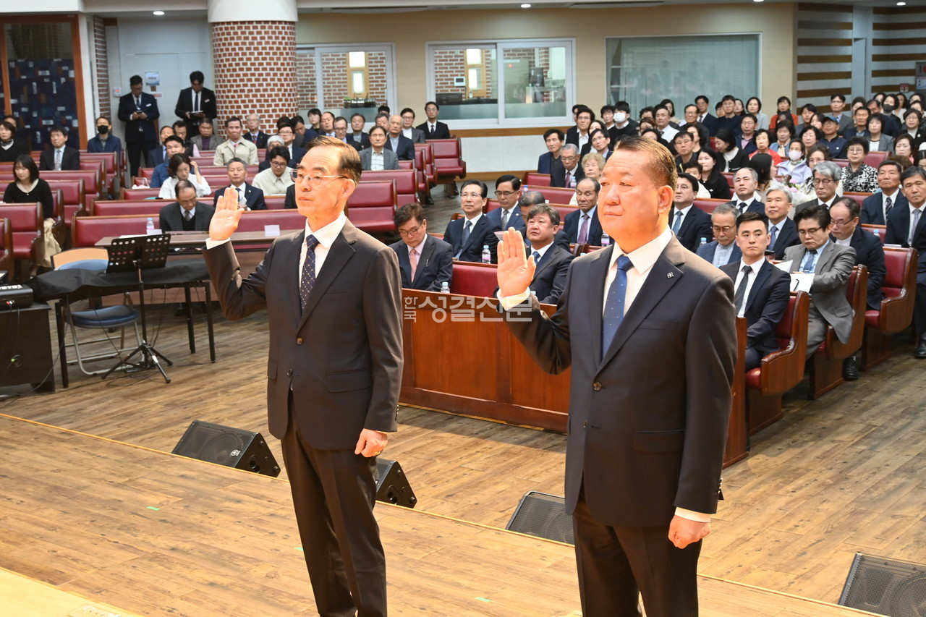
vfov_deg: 27.2
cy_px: 308
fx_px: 1273
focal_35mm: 50
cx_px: 463
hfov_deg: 40.0
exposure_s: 1/50
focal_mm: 33
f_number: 5
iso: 900
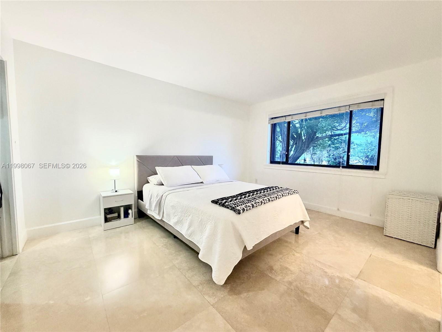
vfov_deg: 85.7
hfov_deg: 102.1
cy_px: 166
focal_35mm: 14
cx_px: 221
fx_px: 179
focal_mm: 2.22
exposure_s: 1/60
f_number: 2.2
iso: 400
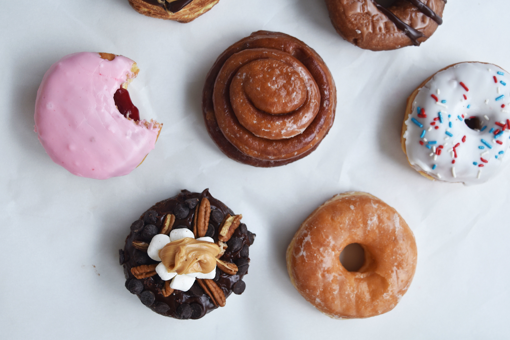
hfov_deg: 36.9
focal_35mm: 54
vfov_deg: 25.1
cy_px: 170
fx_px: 765
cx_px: 255
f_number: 5.6
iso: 100
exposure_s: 1/200
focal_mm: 36
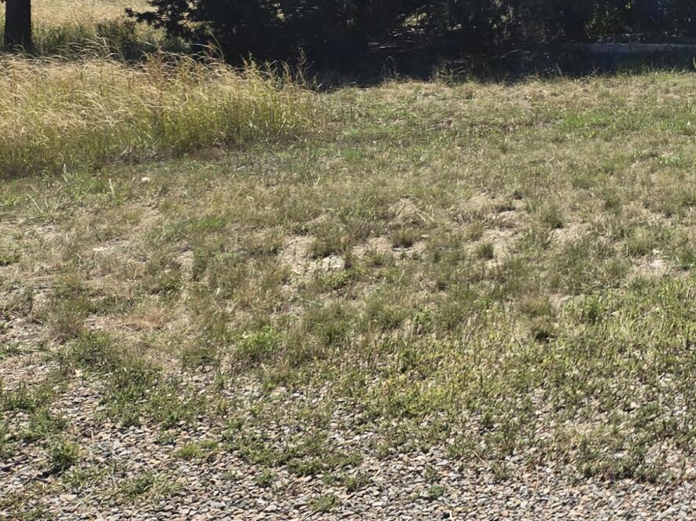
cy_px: -13
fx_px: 1568
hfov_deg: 20.6
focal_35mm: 78
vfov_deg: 18.3
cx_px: 1103
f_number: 1.8
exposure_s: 1/2016
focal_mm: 5.4
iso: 25
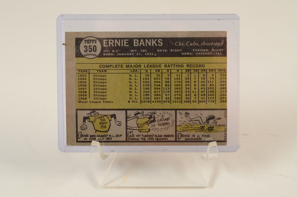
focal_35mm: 69
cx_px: 148
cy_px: 98
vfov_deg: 19.6
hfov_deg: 29.3
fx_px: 568
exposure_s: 1/160
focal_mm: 46
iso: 200
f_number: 13
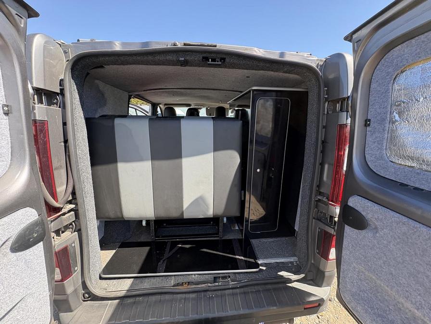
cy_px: 162
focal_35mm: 14
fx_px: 174
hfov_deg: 102.1
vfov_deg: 85.7
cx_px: 216
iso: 64
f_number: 2.2
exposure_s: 1/215
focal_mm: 2.22
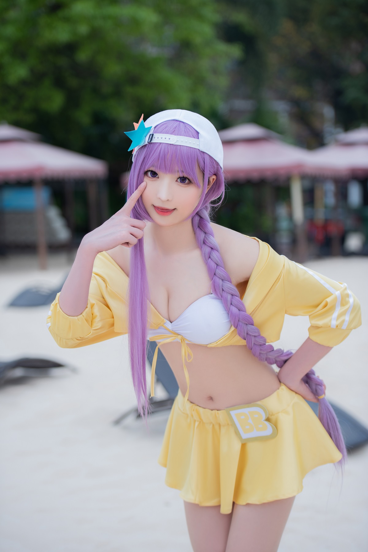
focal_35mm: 78
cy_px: 276
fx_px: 1195
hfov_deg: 17.5
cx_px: 184
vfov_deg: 26.0
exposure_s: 1/200
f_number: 2.8
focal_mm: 78
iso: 100
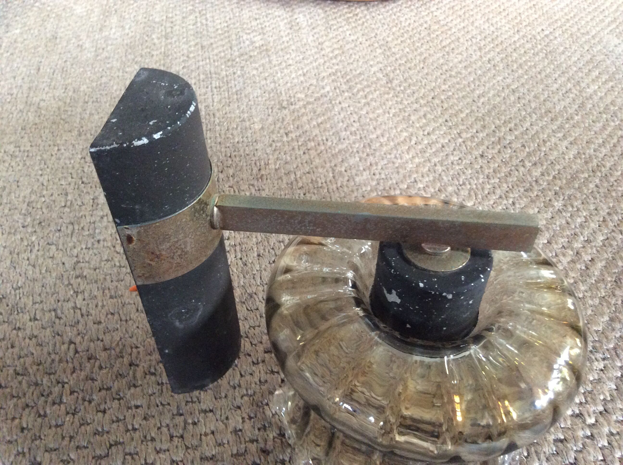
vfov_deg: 44.1
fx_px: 575
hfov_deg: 56.9
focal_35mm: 32
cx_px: 312
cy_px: 232
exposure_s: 1/25
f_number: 2.4
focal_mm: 3.3
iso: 250
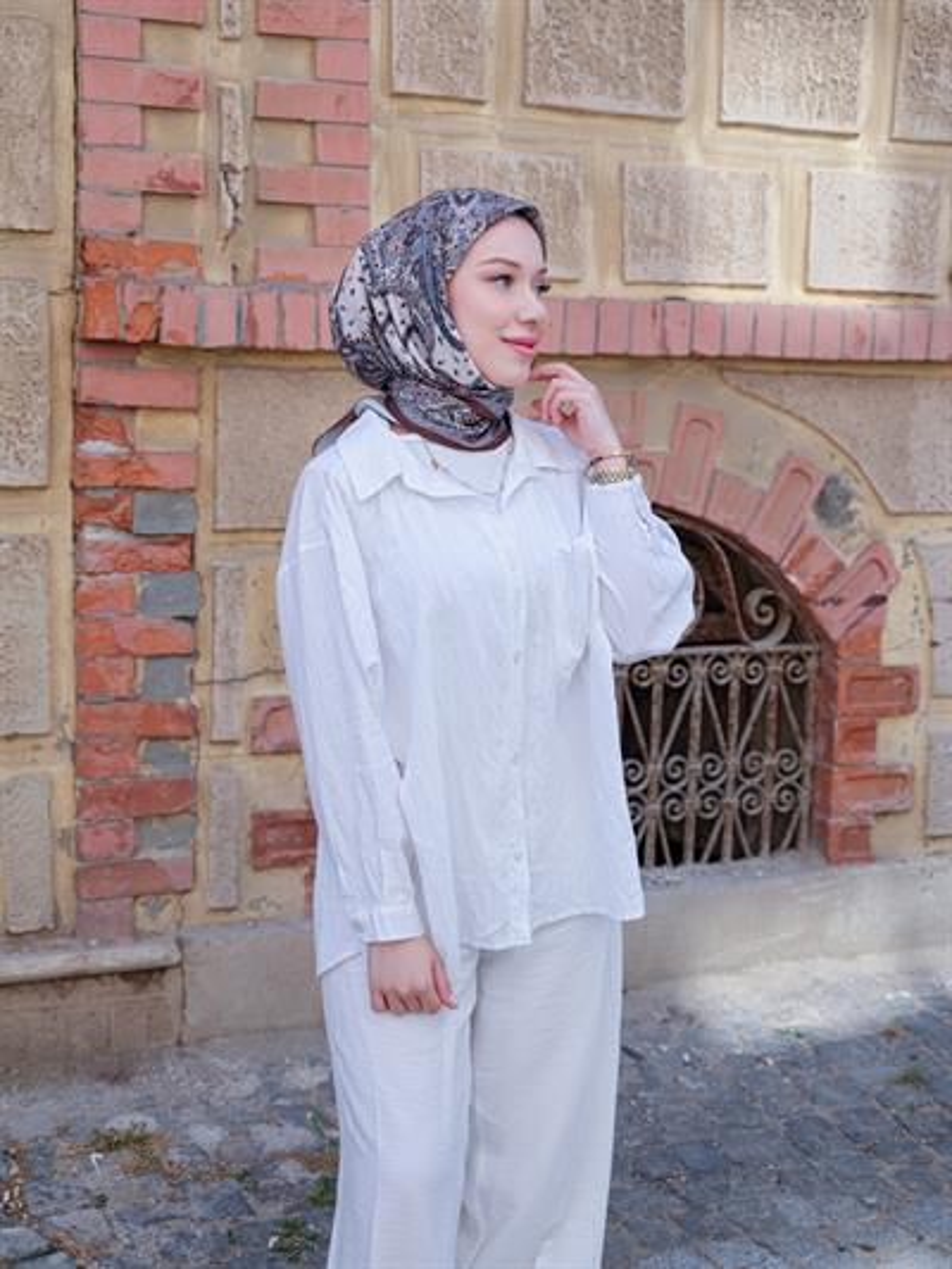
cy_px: 634
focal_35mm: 55
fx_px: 2016
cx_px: 476
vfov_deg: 34.9
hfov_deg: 26.6
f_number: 6.4
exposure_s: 1/340
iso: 320
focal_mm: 70
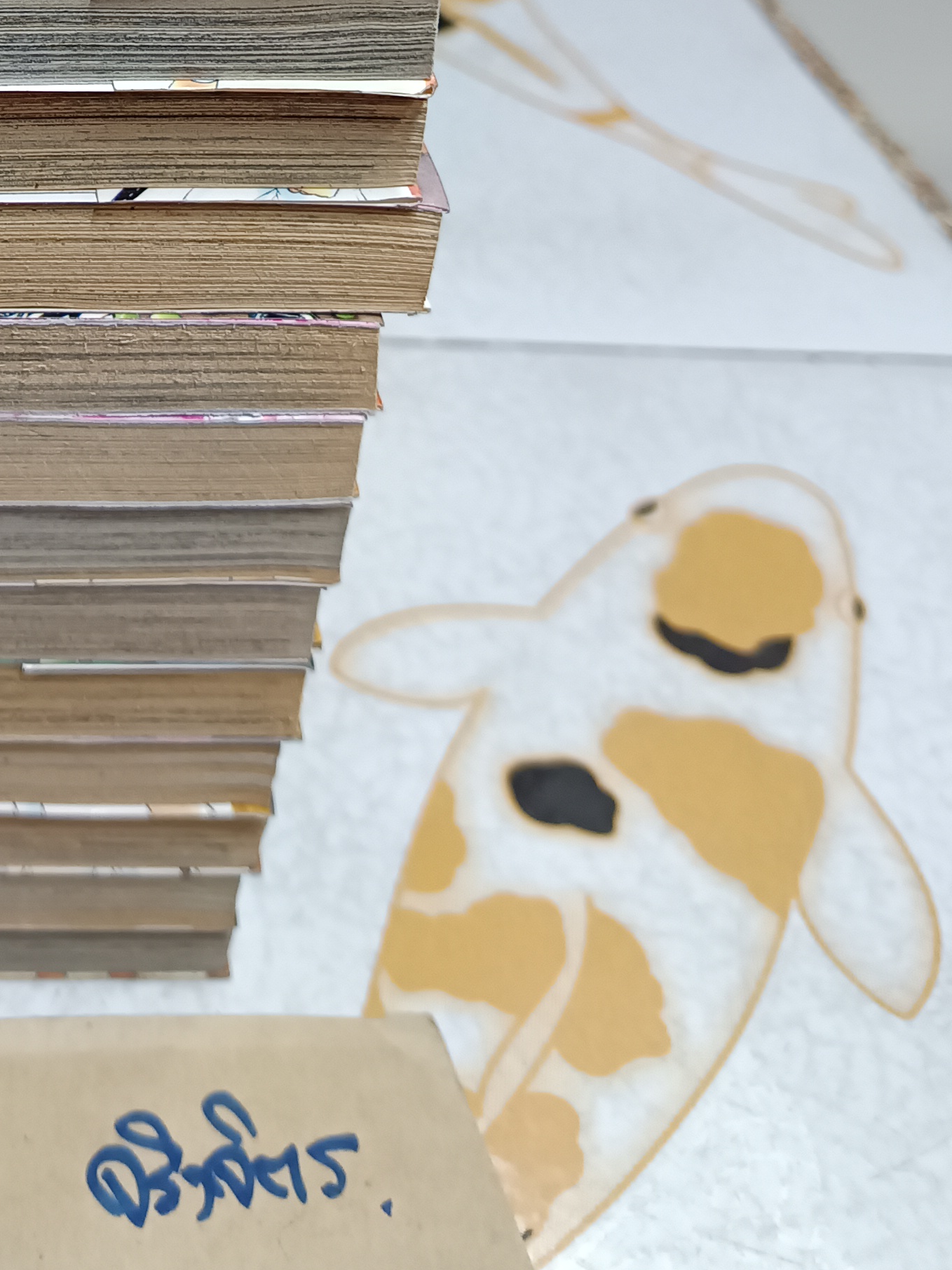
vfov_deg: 32.7
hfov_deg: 25.9
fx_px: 1944
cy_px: -48
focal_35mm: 53
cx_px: -26
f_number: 1.7
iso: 1068
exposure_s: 1/25
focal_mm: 5.31
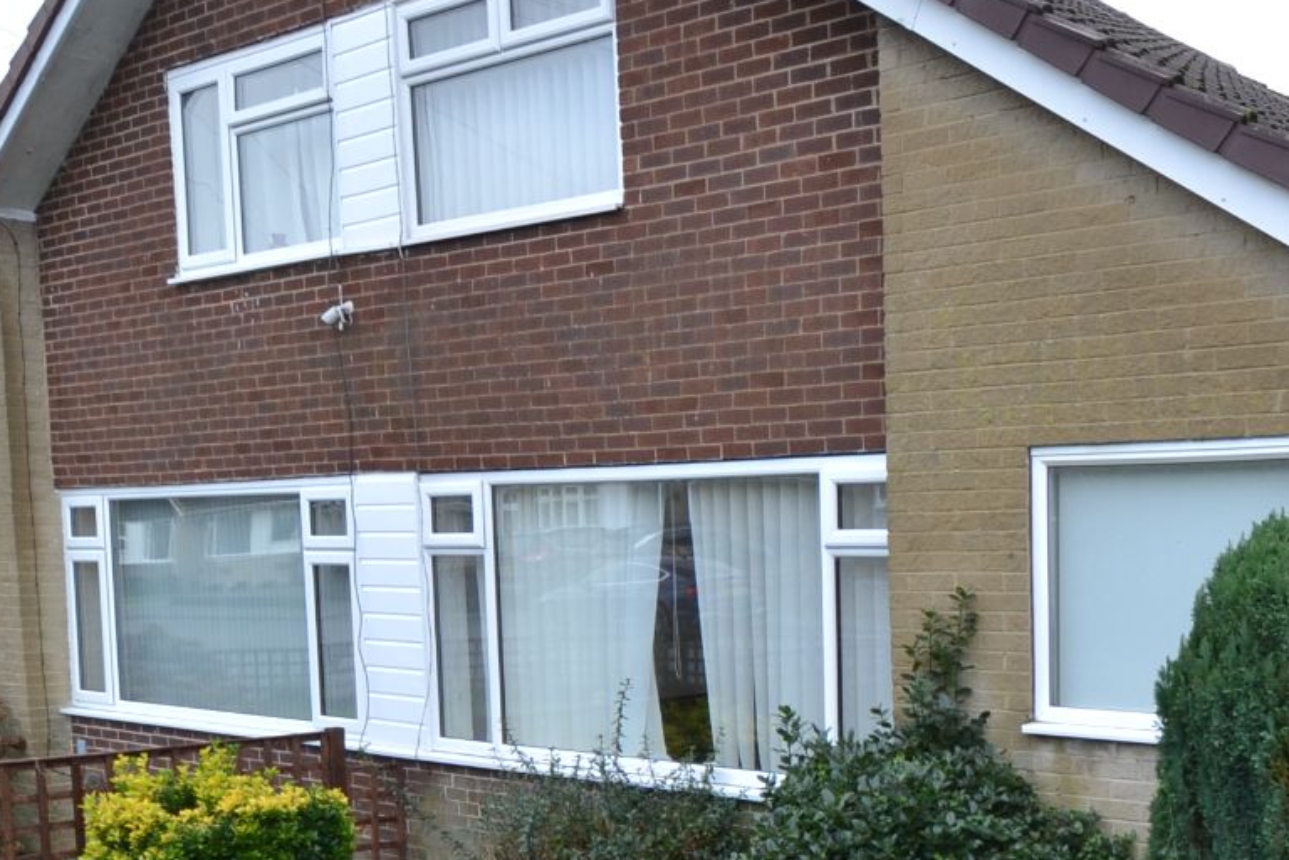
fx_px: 1432
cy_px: 706
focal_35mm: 40
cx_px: 1163
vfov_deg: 32.4
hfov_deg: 44.1
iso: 360
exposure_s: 1/125
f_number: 5.6
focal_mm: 10
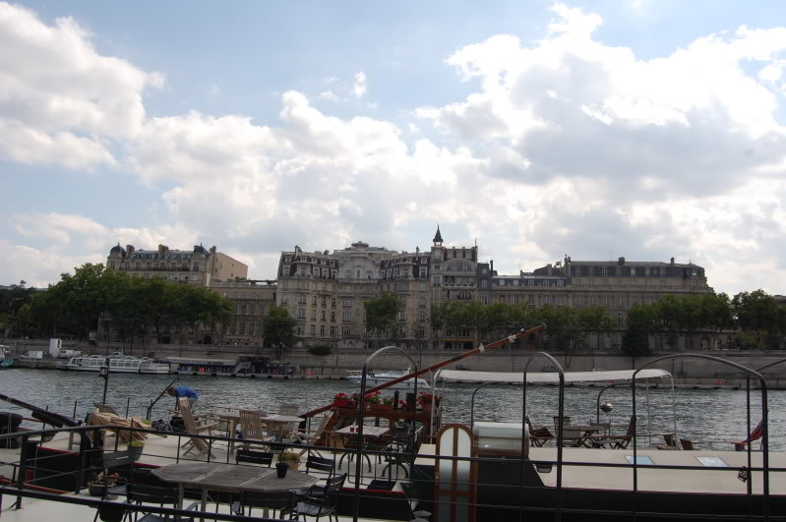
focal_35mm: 28
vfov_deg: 45.6
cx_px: 393
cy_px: 261
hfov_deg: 64.6
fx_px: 622
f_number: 9
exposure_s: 1/500
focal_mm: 19
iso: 200
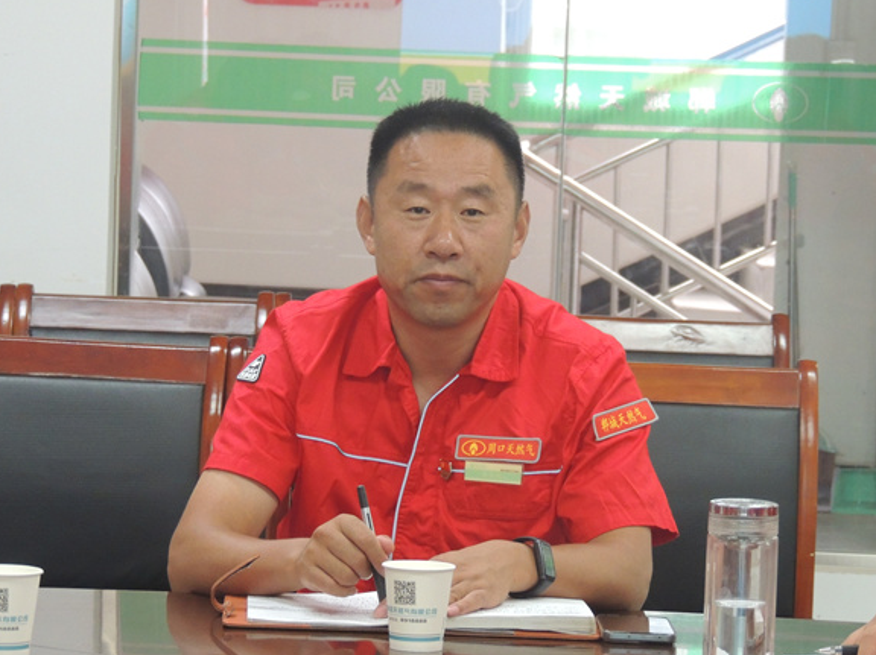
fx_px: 4855
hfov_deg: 10.3
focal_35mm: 192
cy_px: 349
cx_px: 411
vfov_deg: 7.7
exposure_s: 1/10
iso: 800
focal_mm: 30.3
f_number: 4.5
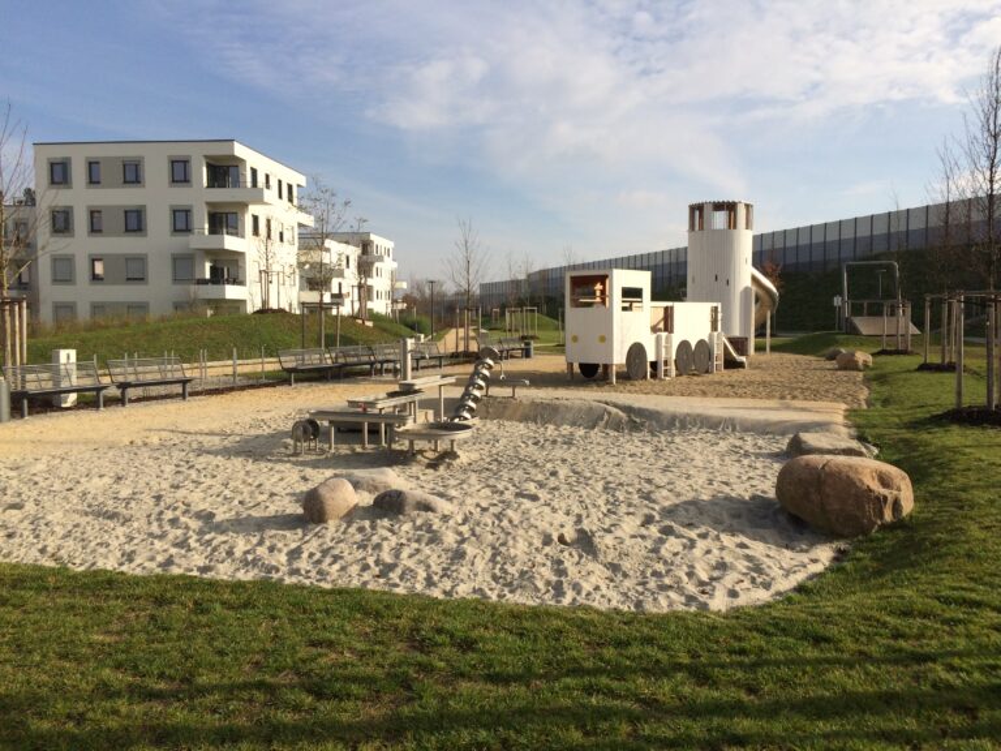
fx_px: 839
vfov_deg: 48.2
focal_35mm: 29
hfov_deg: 61.7
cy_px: 376
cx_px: 500
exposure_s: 1/2740
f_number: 2.2
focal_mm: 4.15
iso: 32
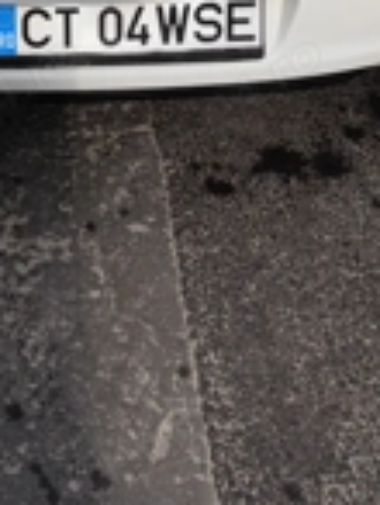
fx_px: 919
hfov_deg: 23.1
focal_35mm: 63
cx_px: 86
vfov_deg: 27.4
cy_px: -83
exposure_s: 1/301
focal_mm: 6.19
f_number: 1.65
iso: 50
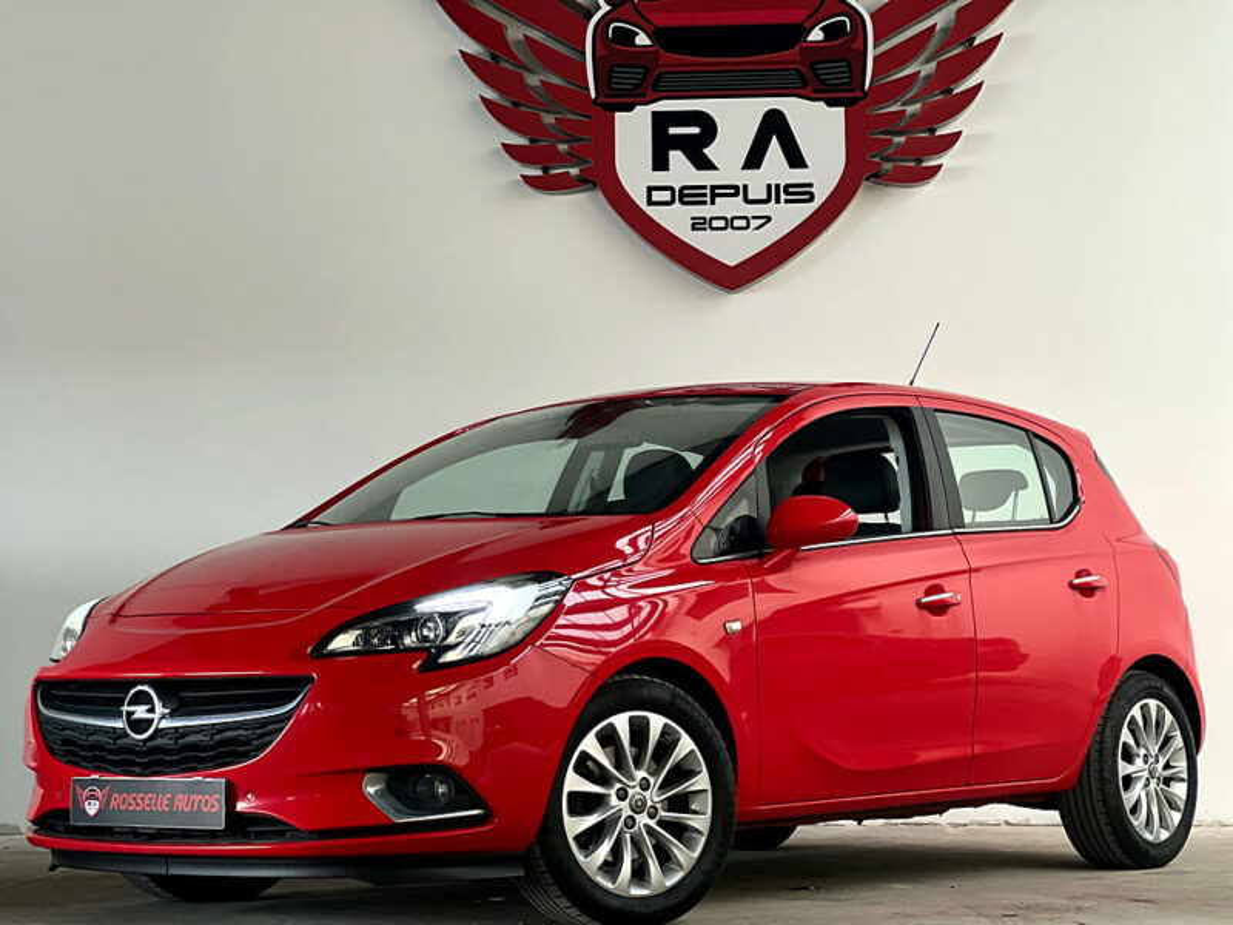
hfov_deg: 25.3
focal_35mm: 77
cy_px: 462
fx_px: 2743
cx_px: 616
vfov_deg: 19.1
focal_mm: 9
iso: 400
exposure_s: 1/25
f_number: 2.8
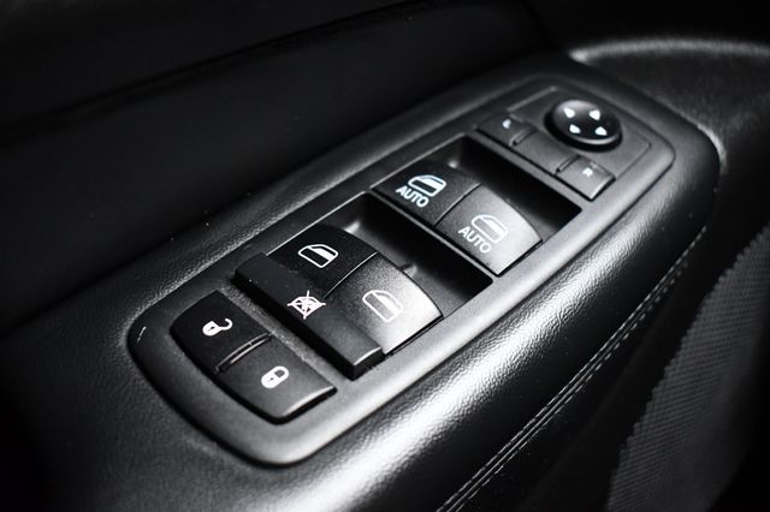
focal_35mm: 46
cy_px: 256
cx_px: 385
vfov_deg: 29.2
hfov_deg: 42.8
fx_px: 983
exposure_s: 1/125
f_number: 4.2
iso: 2500
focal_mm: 31
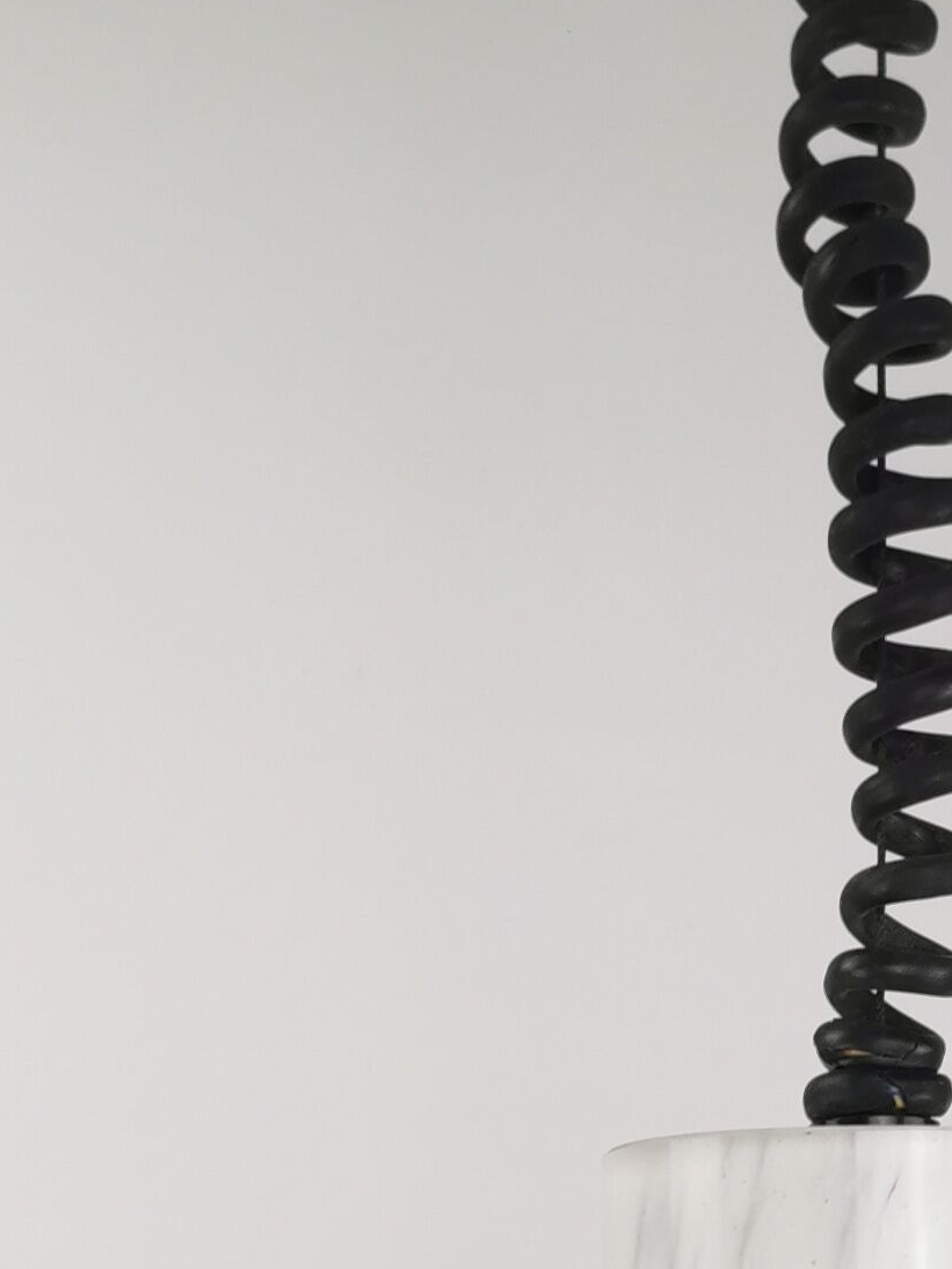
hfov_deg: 15.9
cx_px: 1073
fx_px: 3299
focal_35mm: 90
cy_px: 1920
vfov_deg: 19.0
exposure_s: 1/100
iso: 50
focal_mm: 5.56
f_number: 1.6
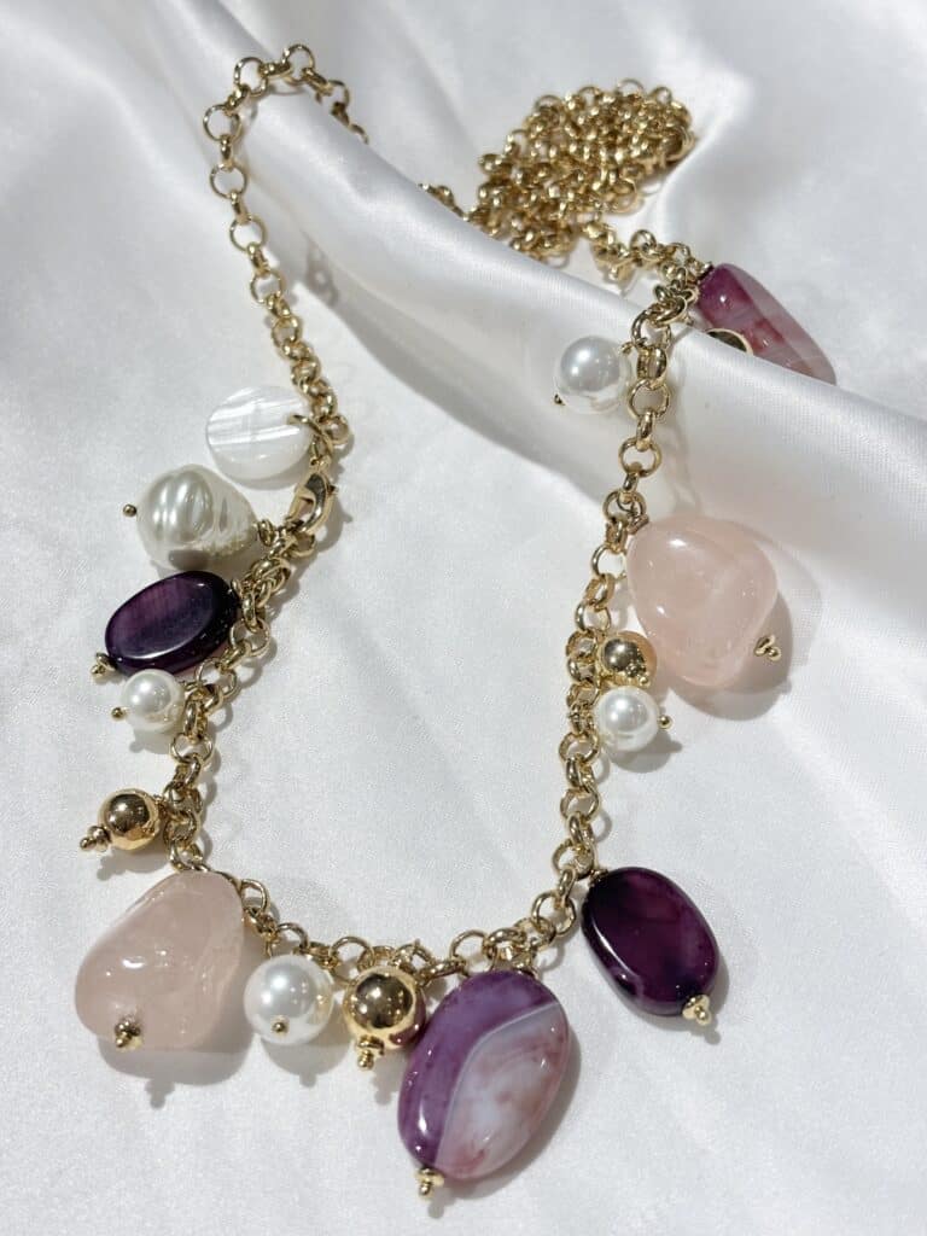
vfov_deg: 36.8
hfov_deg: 28.0
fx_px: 1857
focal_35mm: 52
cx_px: 464
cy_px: 618
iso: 32
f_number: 1.6
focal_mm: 5.96
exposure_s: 1/251
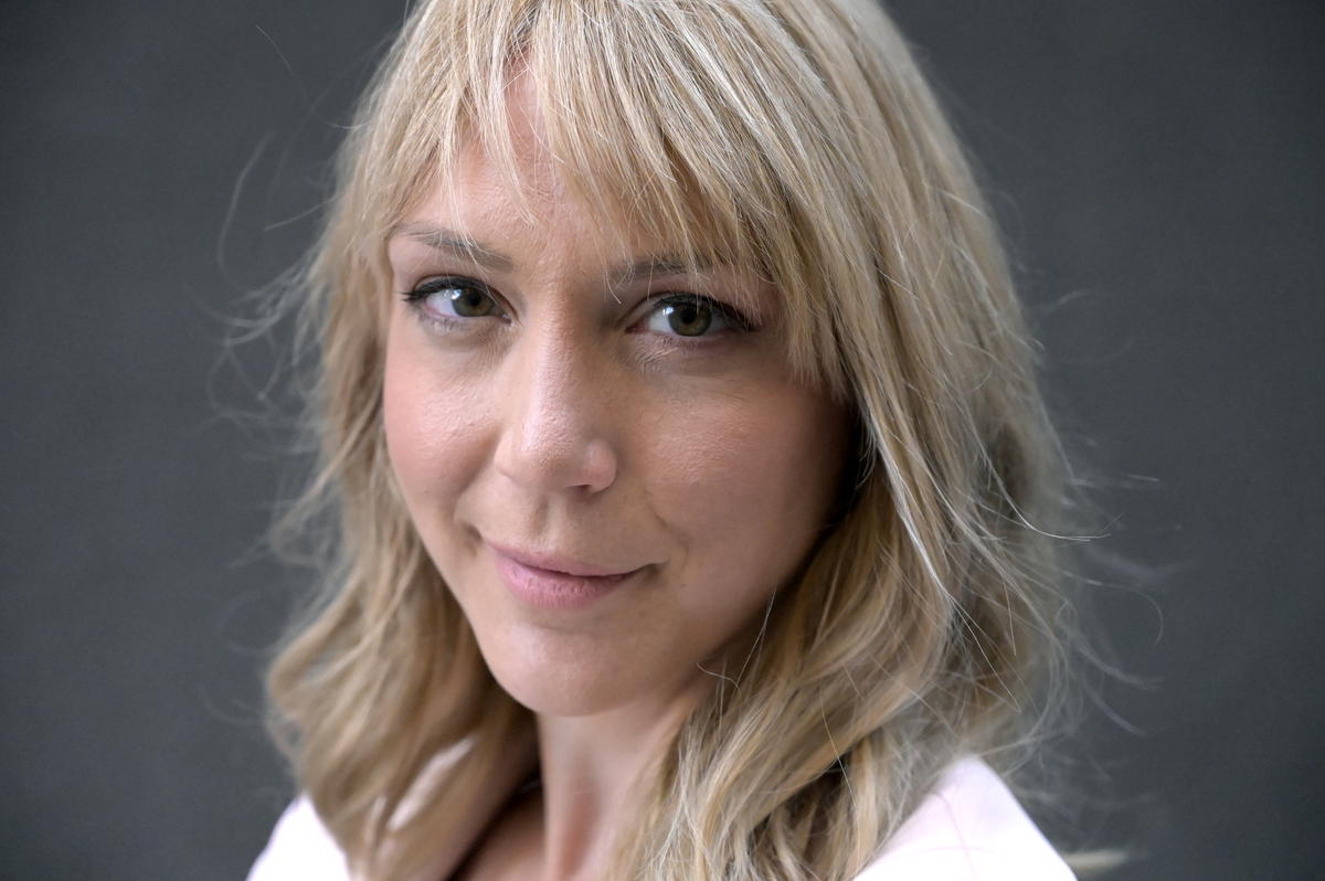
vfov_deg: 19.4
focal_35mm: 70
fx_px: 2574
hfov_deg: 28.9
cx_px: 662
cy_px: 440
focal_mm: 70
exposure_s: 1/3200
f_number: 4
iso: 14400
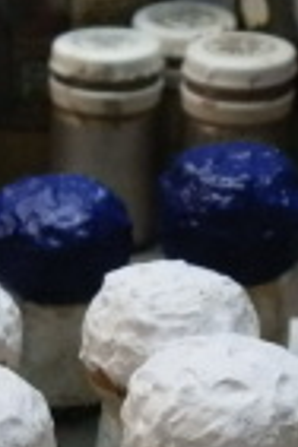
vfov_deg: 17.5
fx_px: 1378
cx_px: 70
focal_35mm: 111
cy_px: 542
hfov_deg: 12.3
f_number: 3.1
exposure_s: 1/320
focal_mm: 5
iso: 400
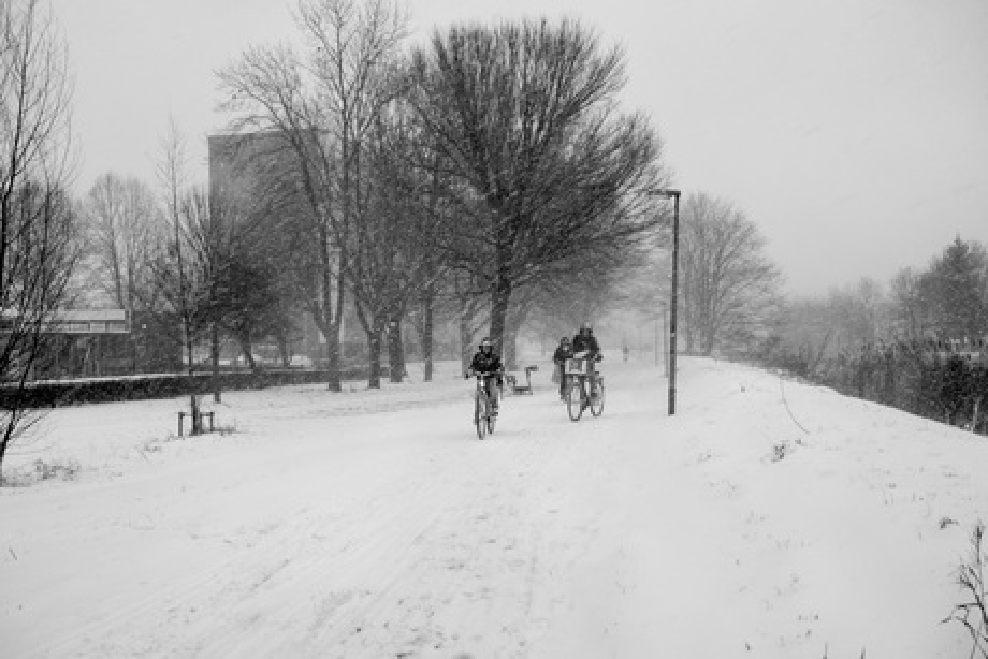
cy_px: 330
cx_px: 494
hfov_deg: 53.1
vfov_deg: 36.9
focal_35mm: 36
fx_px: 988
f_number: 10
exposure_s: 1/125
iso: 640
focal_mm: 24
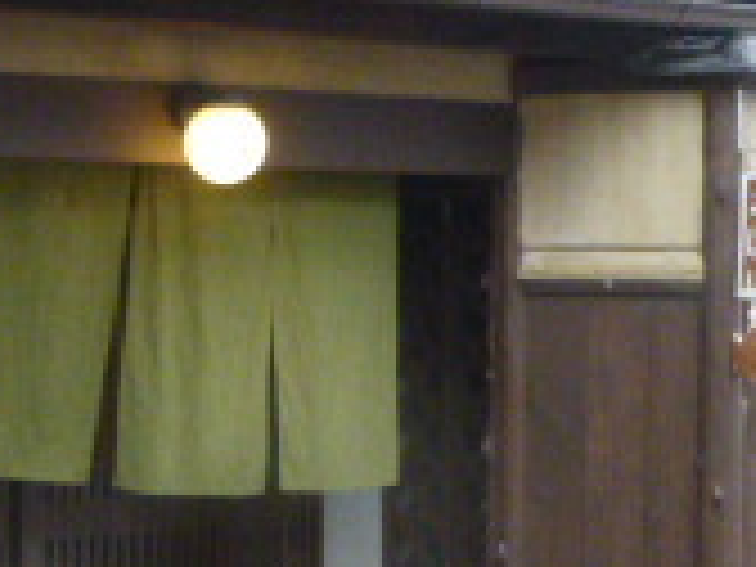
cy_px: 486
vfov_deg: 15.4
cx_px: 230
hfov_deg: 20.6
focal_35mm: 95
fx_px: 2075
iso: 1000
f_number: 3.1
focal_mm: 4.5
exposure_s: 1/250
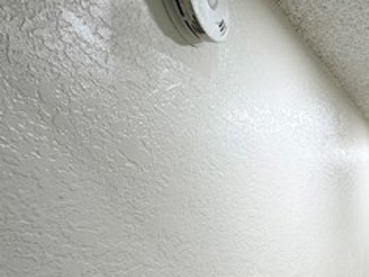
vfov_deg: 34.4
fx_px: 405
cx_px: 446
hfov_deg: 37.0
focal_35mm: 38
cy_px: 275
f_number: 2.2
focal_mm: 2.22
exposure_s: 1/120
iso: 80
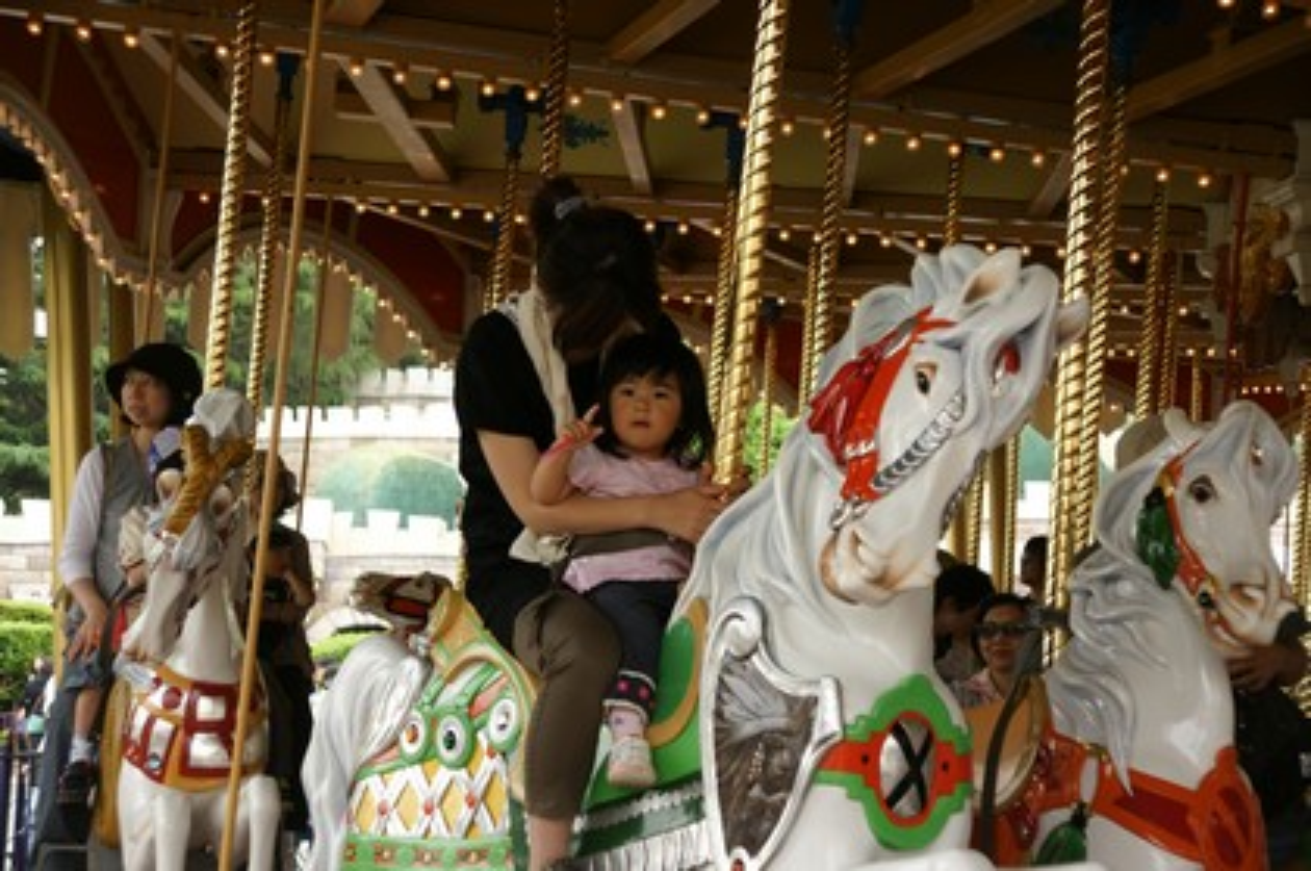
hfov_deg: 27.0
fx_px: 2728
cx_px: 656
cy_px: 436
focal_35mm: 75
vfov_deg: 18.1
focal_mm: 50
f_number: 5
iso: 200
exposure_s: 1/160
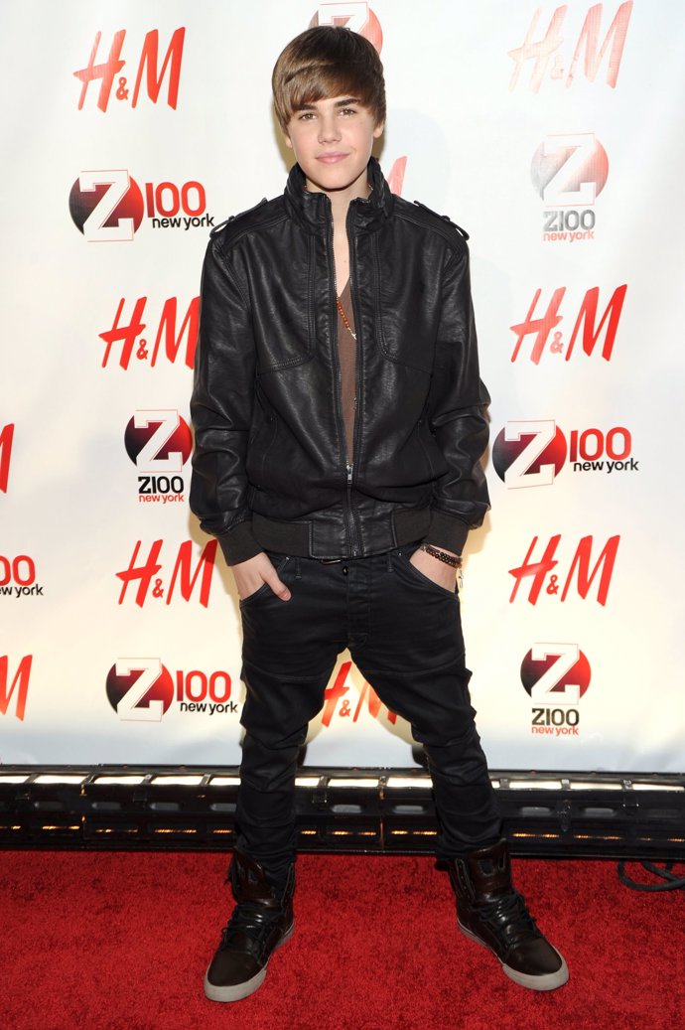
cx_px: 342
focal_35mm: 45
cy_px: 515
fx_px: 1286
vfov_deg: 43.6
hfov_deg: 29.8
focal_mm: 45
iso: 400
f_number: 7.1
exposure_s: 1/200
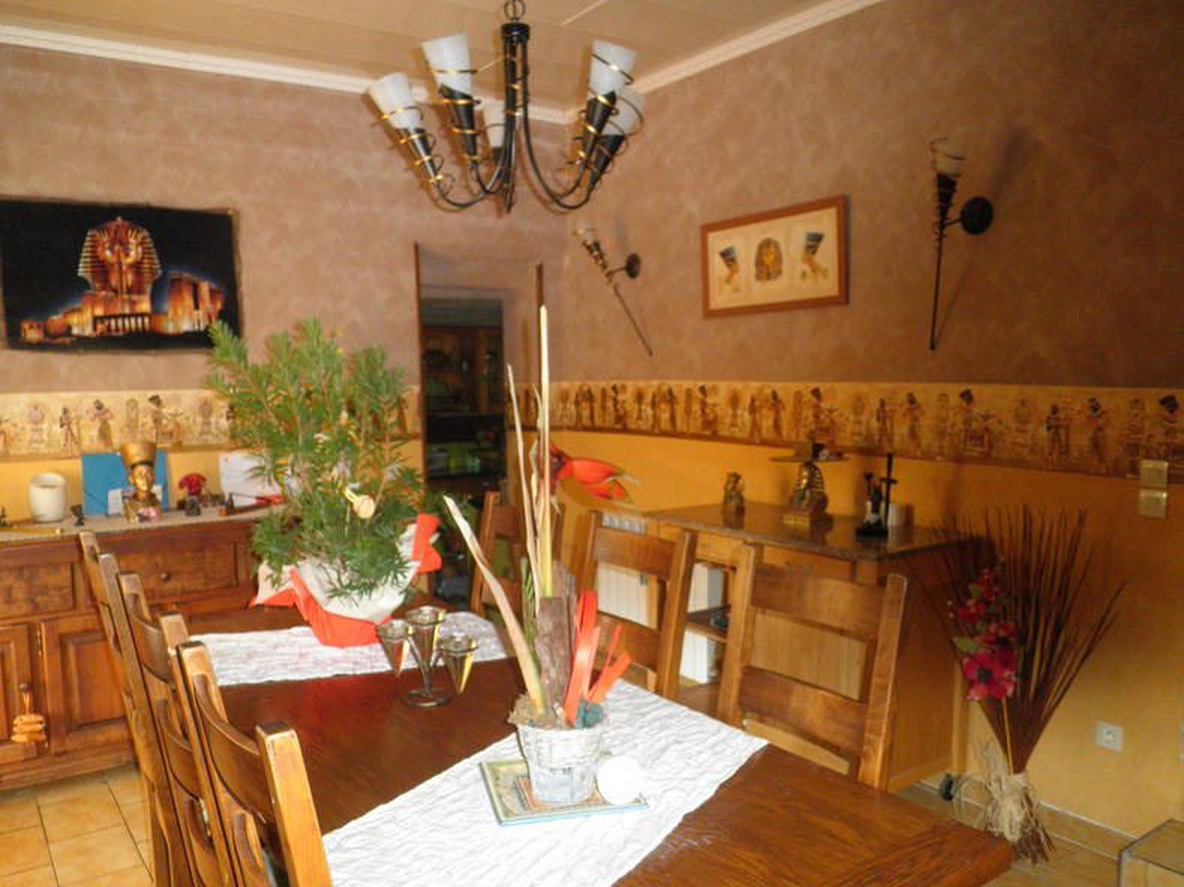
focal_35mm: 26
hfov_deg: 67.3
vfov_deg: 53.0
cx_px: 592
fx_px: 889
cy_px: 444
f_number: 2.8
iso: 250
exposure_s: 1/30
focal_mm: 4.7
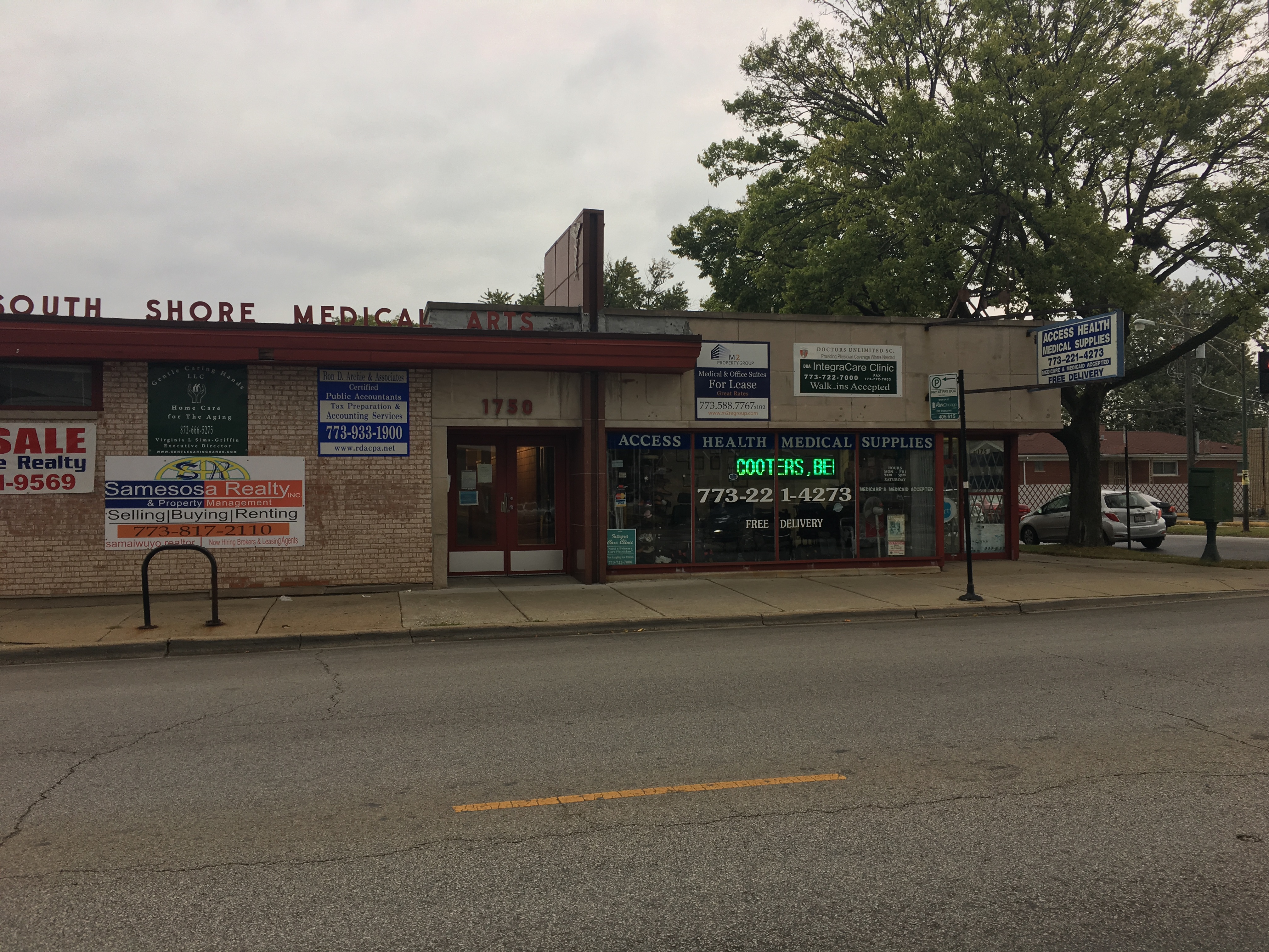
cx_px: 634
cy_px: 476
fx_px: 1063
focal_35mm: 29
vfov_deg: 48.2
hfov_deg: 61.7
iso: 25
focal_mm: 4.15
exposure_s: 1/120
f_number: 2.2
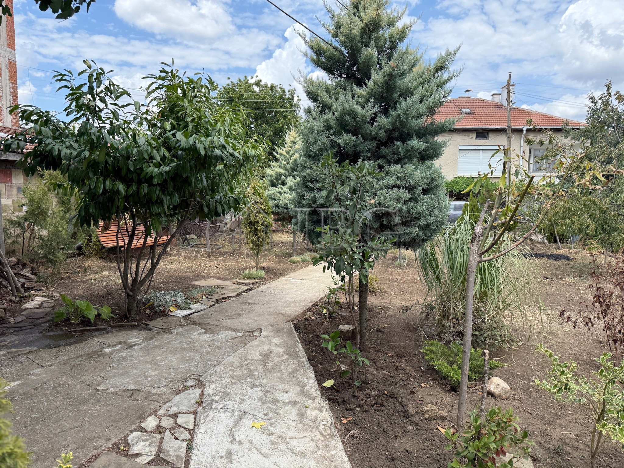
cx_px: 312
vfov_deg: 56.8
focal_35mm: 24
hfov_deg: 71.6
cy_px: 234
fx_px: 433
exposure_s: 1/2445
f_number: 1.78
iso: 100
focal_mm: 6.76
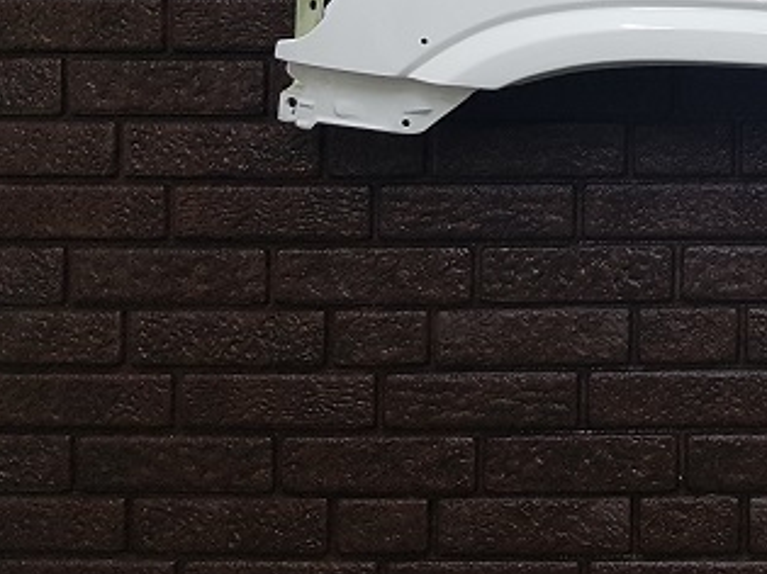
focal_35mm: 66
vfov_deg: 21.1
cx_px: 811
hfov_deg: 27.3
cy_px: -61
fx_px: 1462
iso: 100
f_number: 1.7
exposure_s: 1/50
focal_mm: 4.2
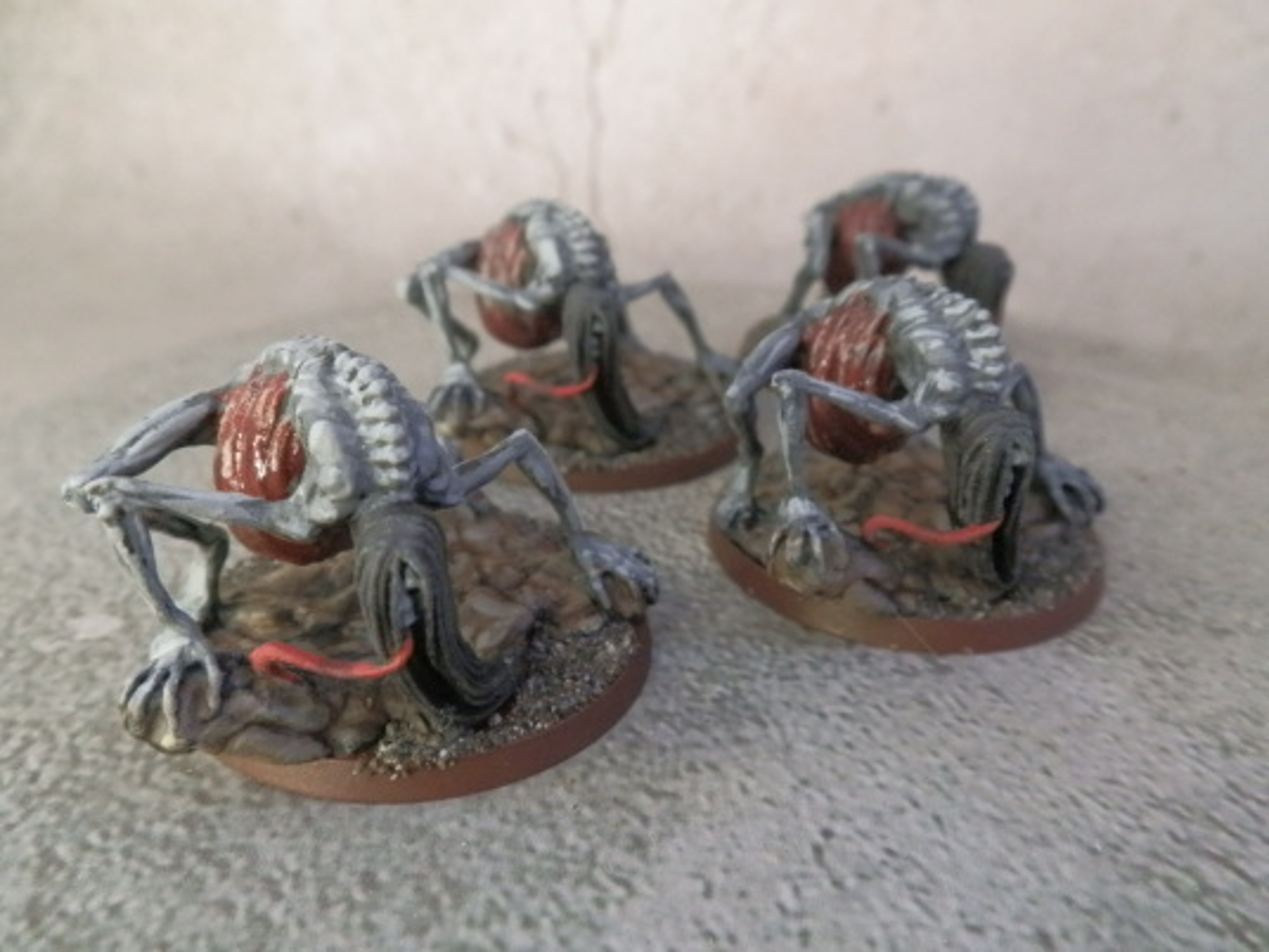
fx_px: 1026
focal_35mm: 28
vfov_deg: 49.7
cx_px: 634
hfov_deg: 63.4
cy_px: 476
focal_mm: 5
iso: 400
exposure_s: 1/80
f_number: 3.1
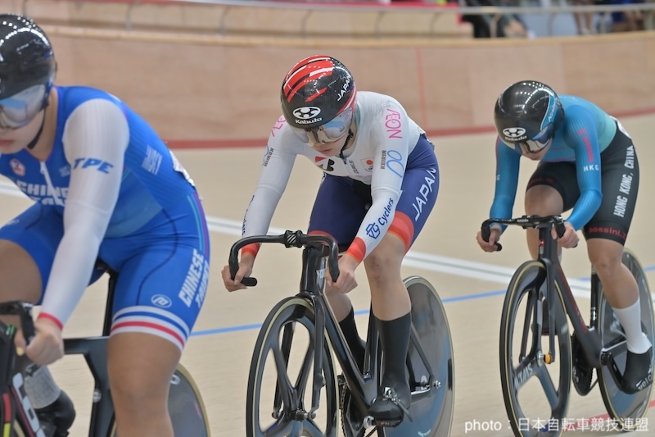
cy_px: 218
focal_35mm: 180
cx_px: 328
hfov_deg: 11.4
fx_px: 3274
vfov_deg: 7.6
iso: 1600
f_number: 6.3
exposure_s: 1/500
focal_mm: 180
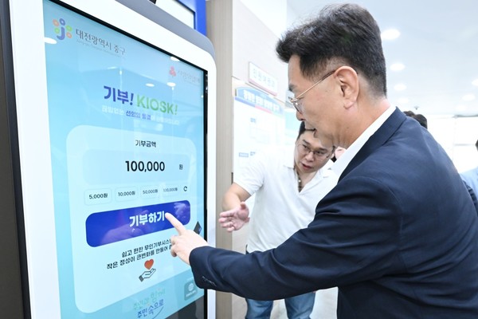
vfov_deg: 81.2
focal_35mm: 14
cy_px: 160
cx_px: 239
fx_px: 186
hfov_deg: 104.3
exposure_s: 1/160
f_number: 5.6
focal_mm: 14
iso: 2500
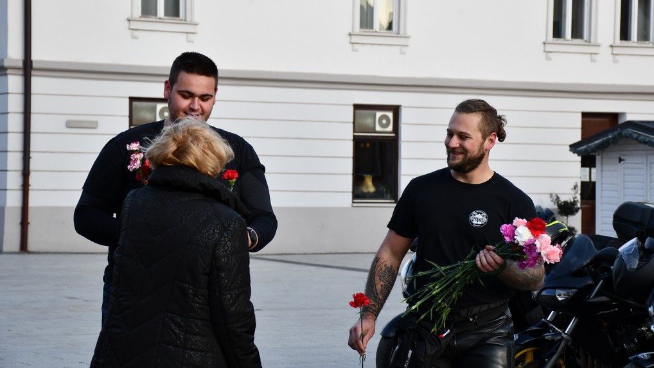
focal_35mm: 98
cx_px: 327
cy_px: 149
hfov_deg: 21.8
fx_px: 1700
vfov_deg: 12.4
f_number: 5.6
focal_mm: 62
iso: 400
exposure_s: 1/500
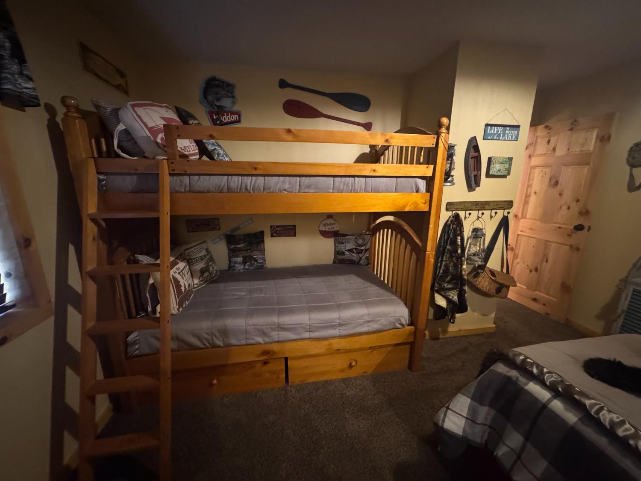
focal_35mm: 14
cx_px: 320
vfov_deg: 85.7
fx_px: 259
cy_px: 240
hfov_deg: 102.1
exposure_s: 1/30
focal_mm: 2.22
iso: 1250
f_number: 2.2
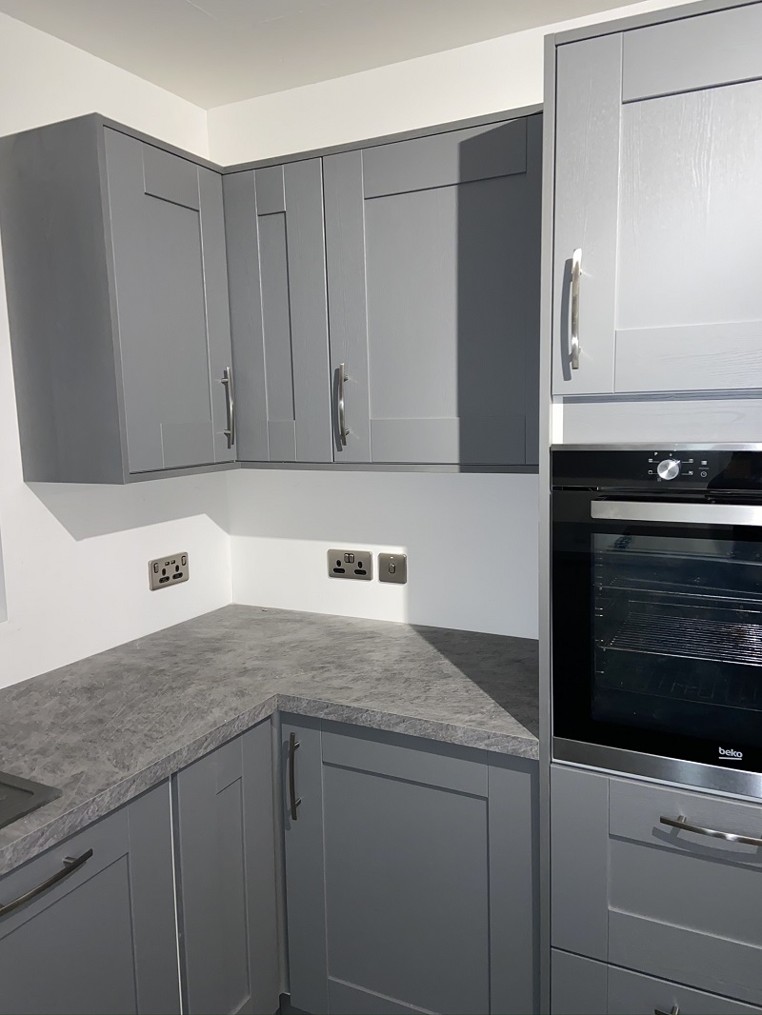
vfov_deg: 67.3
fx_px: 763
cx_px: 381
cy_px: 508
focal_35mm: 26
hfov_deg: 53.1
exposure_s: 1/17
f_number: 1.8
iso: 100
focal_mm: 4.25
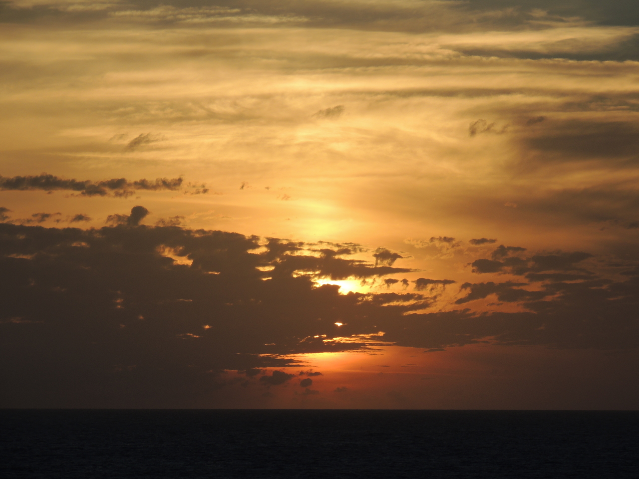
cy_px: 240
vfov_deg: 6.6
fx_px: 4153
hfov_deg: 8.8
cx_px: 320
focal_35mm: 225
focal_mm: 40.1
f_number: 4.6
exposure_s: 1/1250
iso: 100
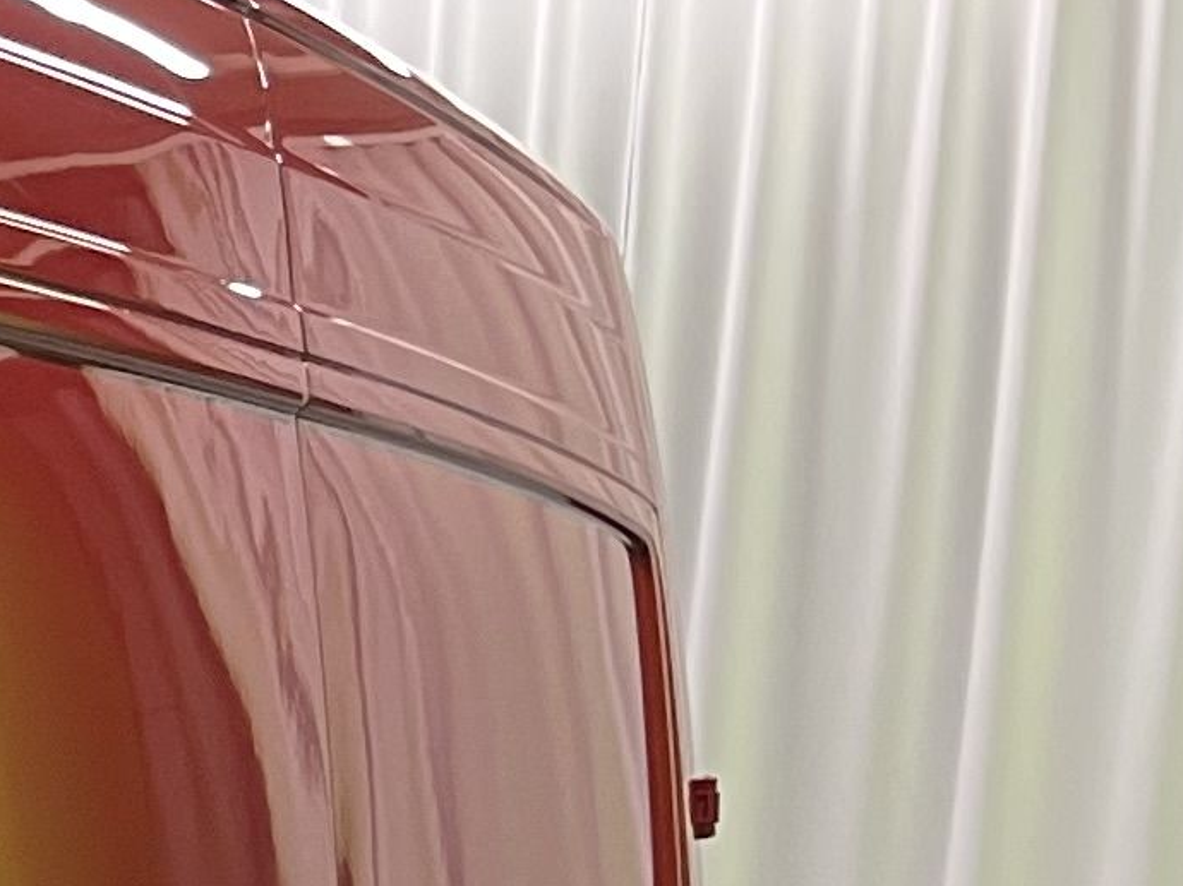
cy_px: 1865
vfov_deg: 9.1
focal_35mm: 152
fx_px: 5193
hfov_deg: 10.8
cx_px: -1788
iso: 80
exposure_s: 1/50
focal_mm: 5.1
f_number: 1.6
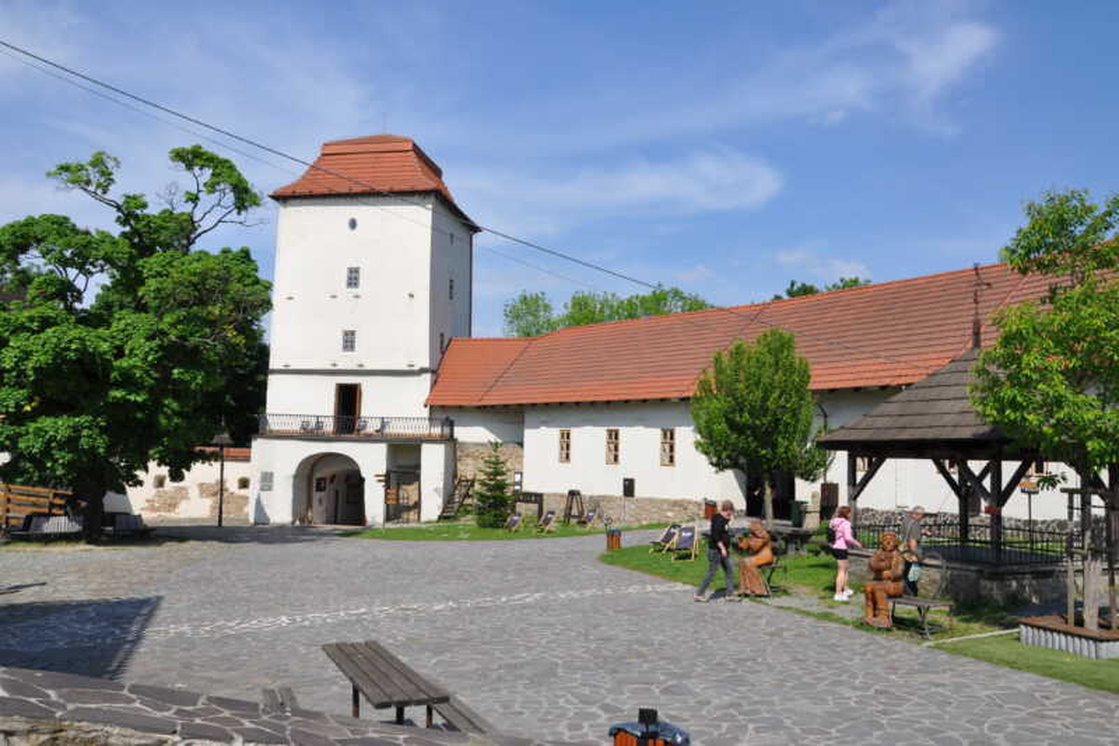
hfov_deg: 67.4
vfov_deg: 47.9
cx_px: 560
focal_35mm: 27
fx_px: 839
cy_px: 373
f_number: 10
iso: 200
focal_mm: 18
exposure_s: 1/400
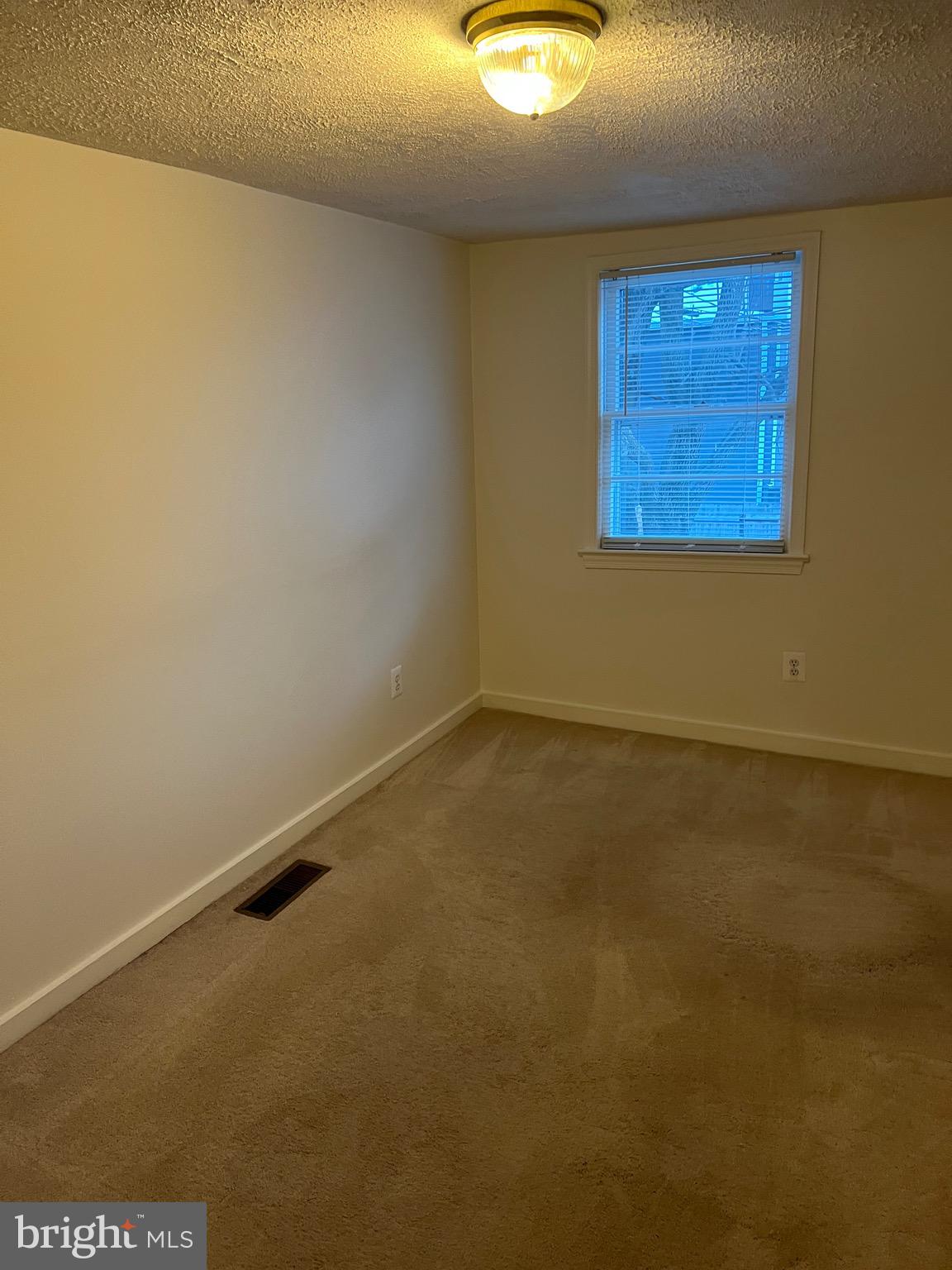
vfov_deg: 67.3
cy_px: 635
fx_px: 953
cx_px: 476
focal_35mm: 26
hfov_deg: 53.1
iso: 320
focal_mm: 5.7
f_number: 1.5
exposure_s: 1/60
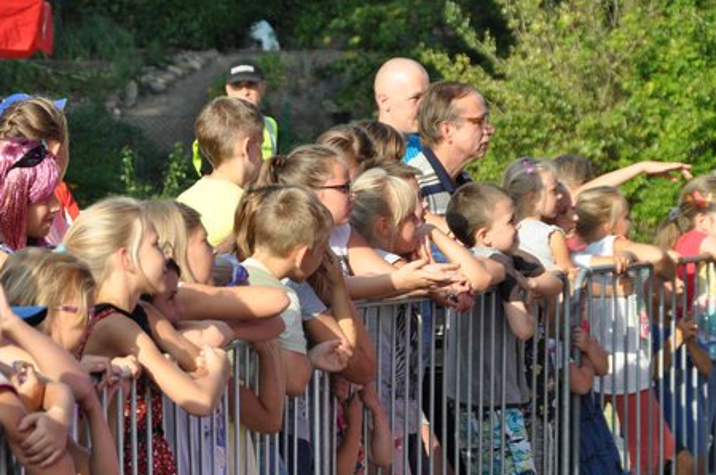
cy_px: 332
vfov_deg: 6.4
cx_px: 236
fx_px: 4230
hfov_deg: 9.7
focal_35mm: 213
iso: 200
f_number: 8
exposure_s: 1/250
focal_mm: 98
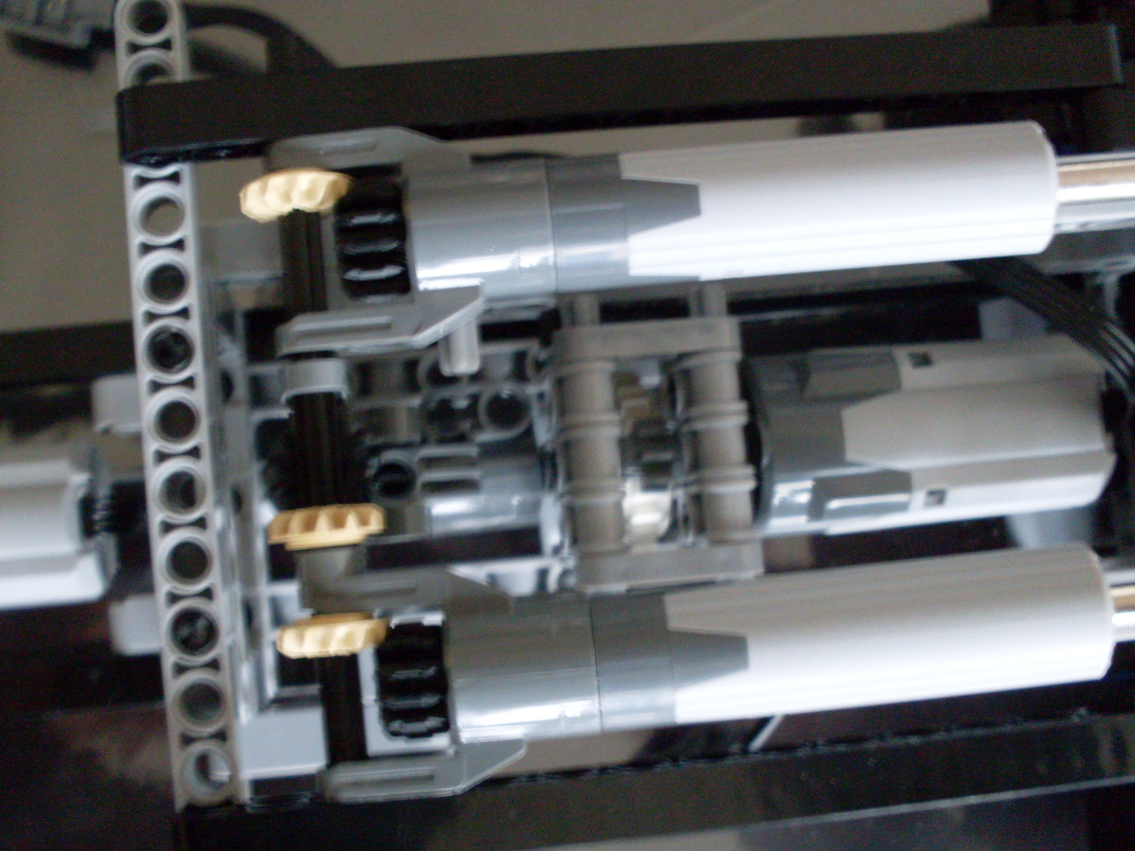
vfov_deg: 32.9
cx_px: 556
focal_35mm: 44
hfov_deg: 42.9
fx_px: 1443
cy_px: 438
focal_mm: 6.3
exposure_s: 1/4
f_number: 2.8
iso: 200
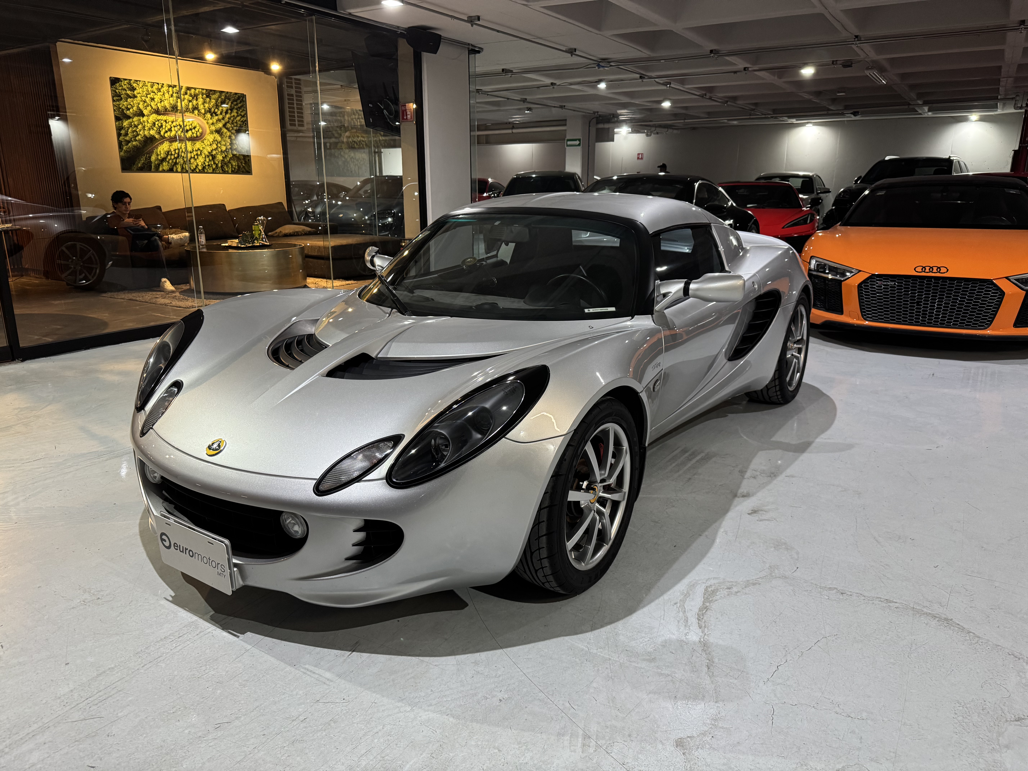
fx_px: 713
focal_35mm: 24
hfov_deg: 71.6
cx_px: 514
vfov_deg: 56.8
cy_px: 386
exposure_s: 1/60
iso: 320
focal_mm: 6.76
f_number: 1.78
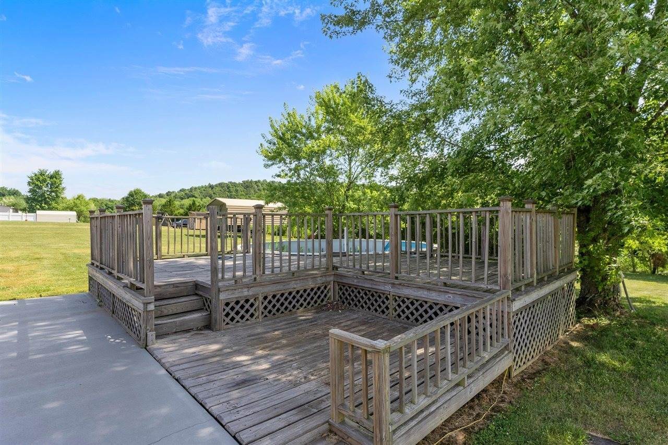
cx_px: 334
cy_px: 222
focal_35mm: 18
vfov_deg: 68.3
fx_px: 328
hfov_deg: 91.0
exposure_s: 1/250
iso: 100
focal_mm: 17.7
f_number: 9
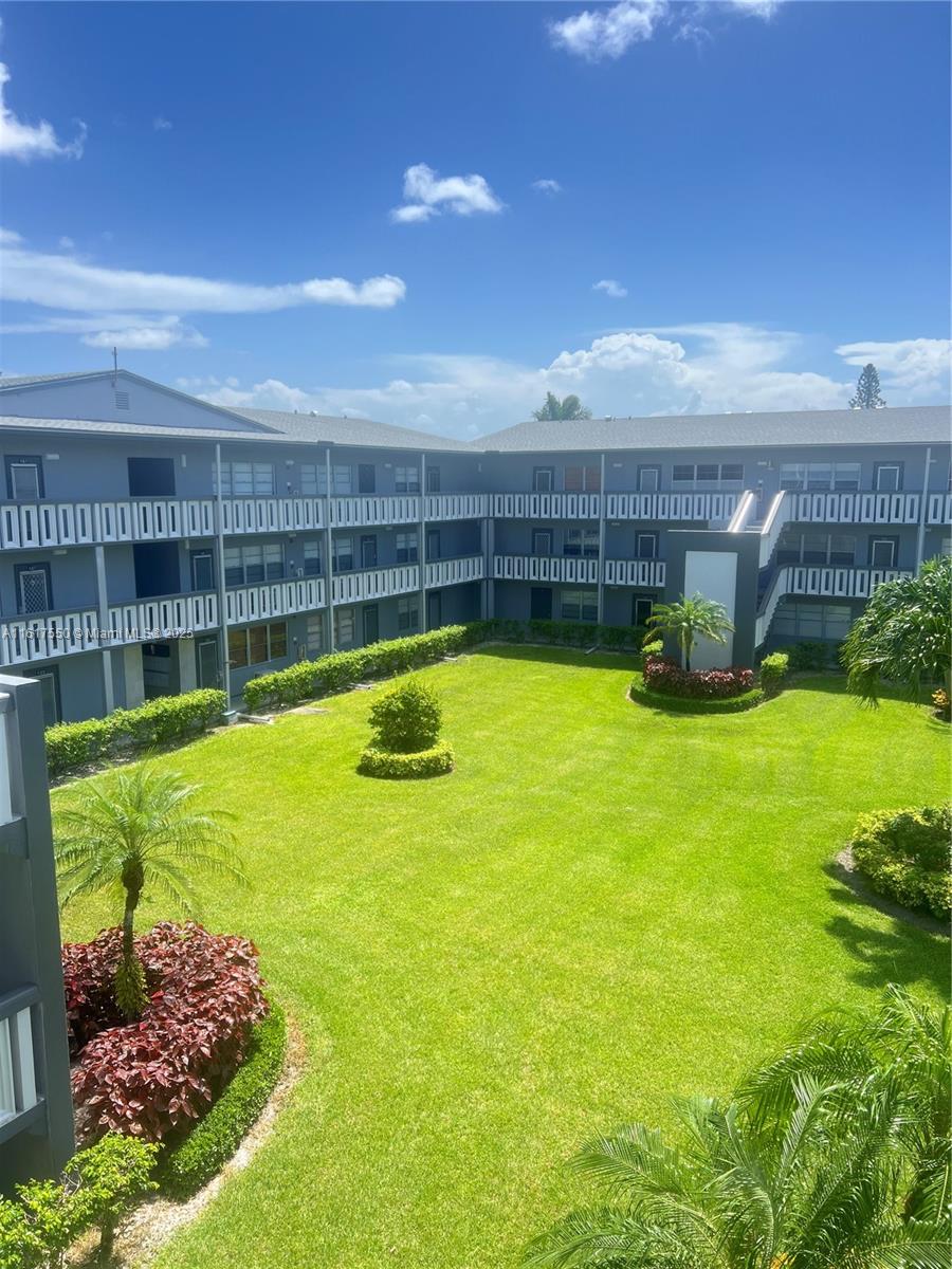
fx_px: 953
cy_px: 634
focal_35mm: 26
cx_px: 476
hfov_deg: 53.1
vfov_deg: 67.3
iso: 50
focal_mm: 5.7
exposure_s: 1/1468
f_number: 1.5
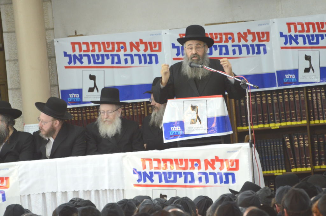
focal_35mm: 375
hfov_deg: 5.5
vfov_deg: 3.6
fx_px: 3388
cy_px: 108
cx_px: 163
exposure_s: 1/50
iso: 1600
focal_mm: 250
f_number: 5.6
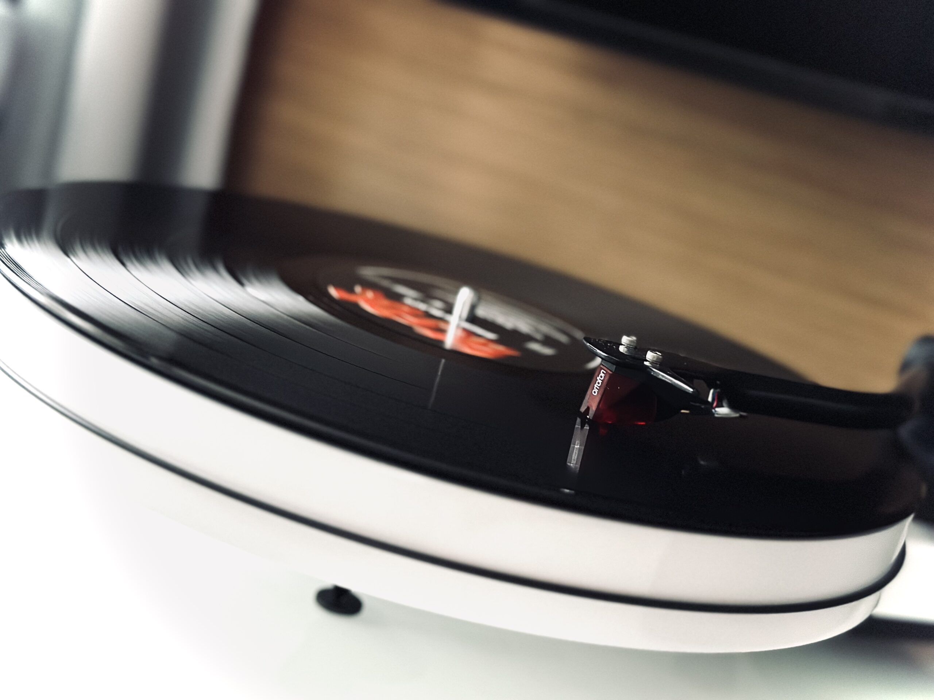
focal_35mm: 48
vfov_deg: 30.3
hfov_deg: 39.7
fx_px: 1295
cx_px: 467
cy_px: 350
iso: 1000
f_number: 1.78
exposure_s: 1/20
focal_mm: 6.86
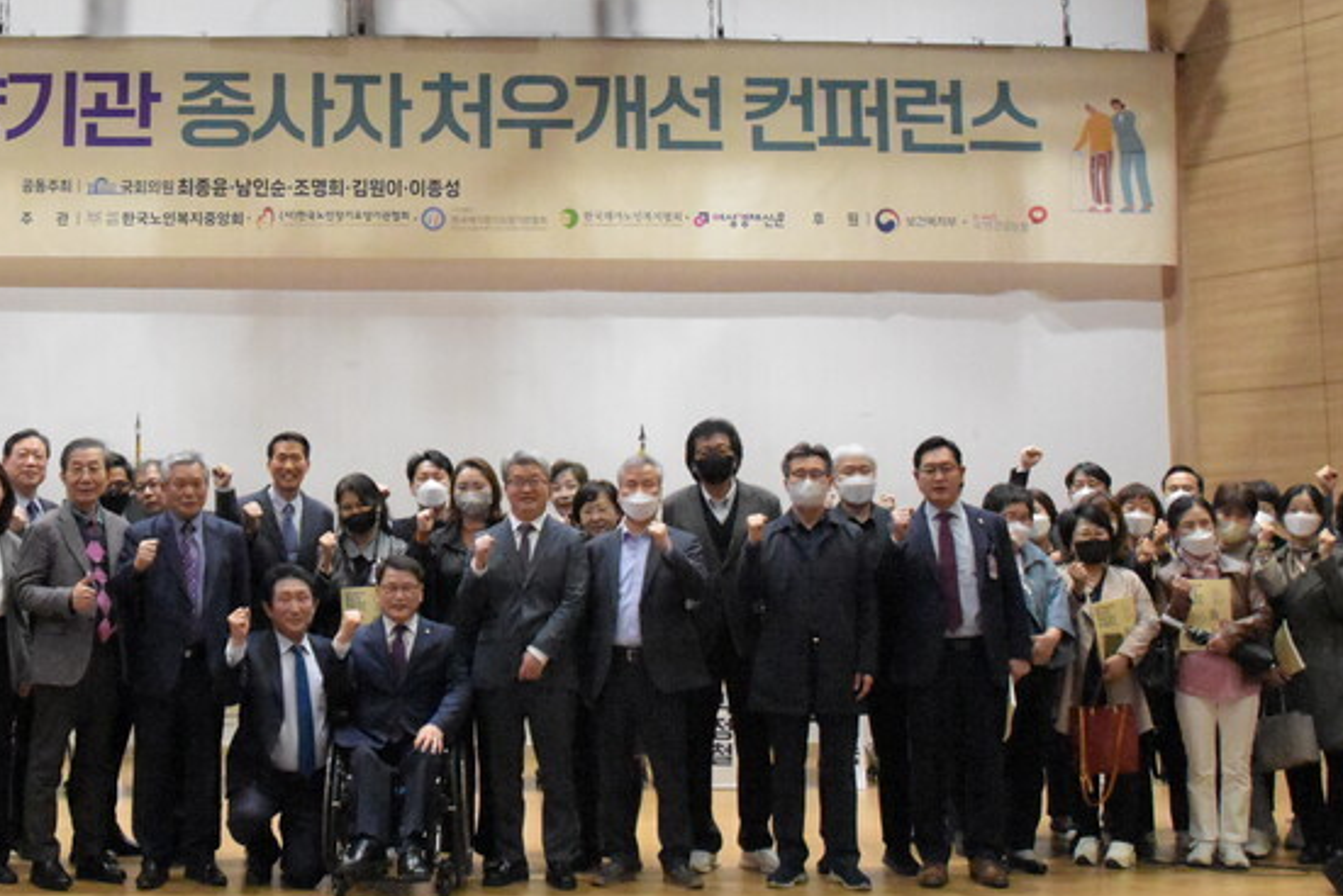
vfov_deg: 28.5
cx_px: 409
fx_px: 1754
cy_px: 307
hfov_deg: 41.2
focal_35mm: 47
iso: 14400
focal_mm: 18
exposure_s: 1/320
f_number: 5.6
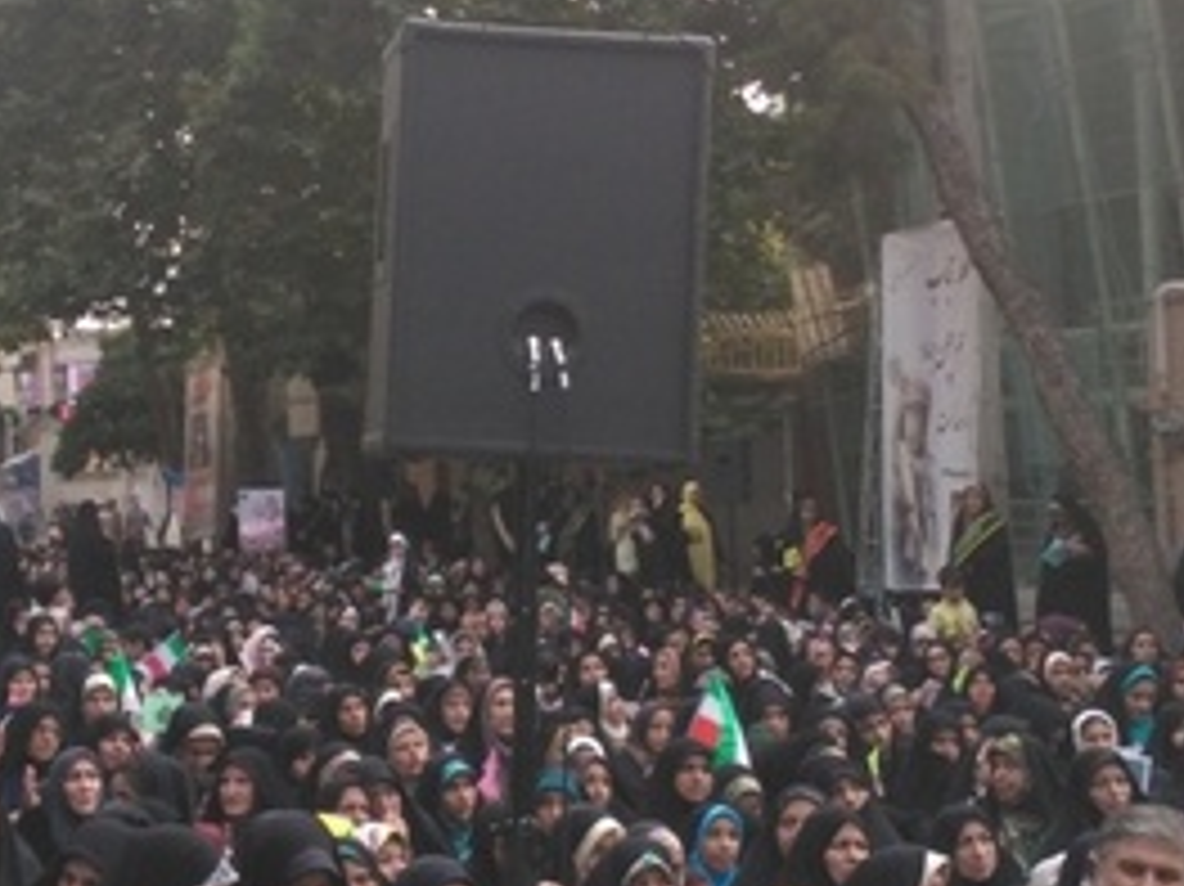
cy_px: 272
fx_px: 2256
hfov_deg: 29.2
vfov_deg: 22.1
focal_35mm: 66
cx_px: 383
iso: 106
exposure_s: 1/120
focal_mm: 2.96
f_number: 2
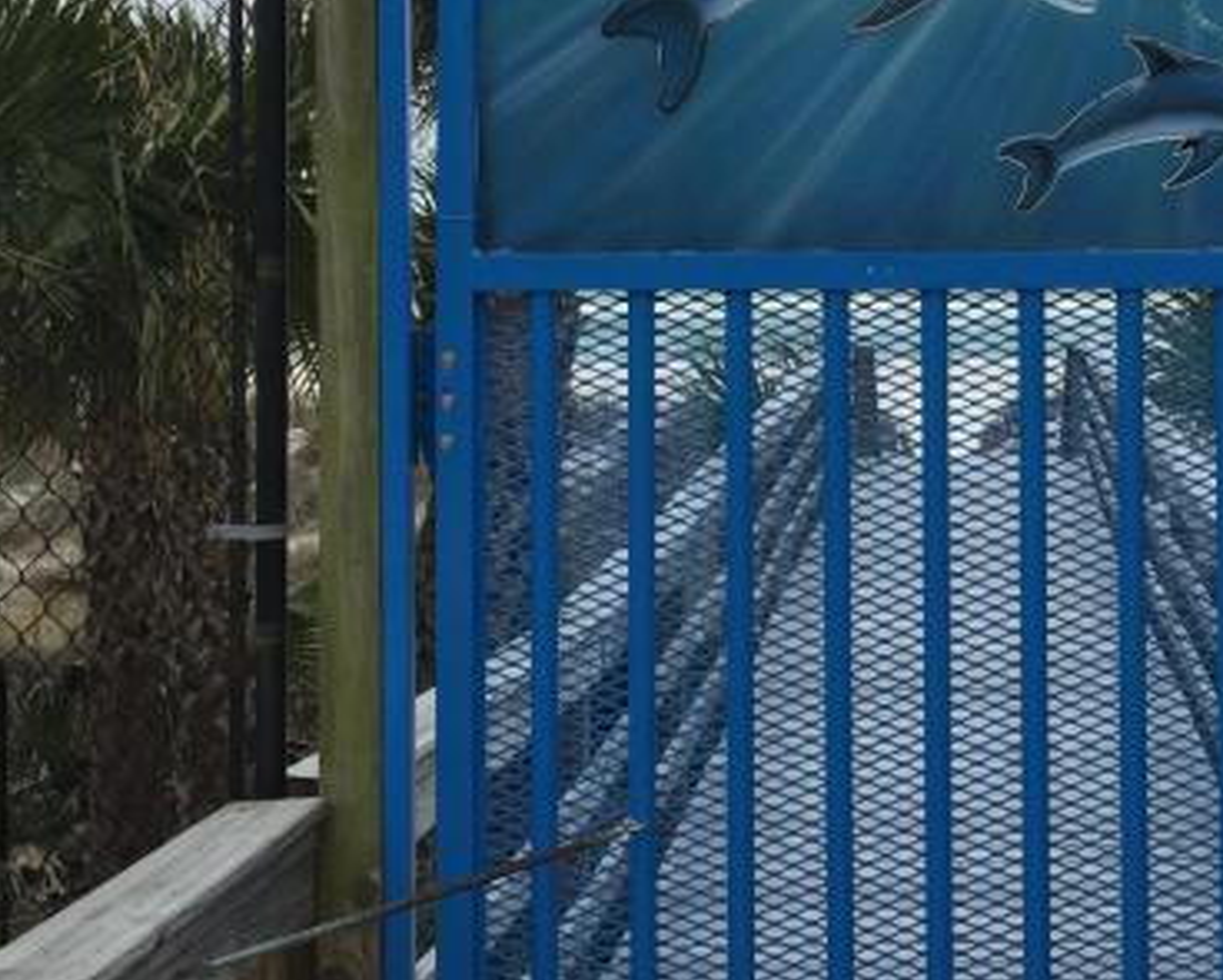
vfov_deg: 25.4
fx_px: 2137
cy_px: 209
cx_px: 947
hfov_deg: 31.3
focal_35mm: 59
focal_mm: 4.15
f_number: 2.2
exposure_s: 1/1041
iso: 32
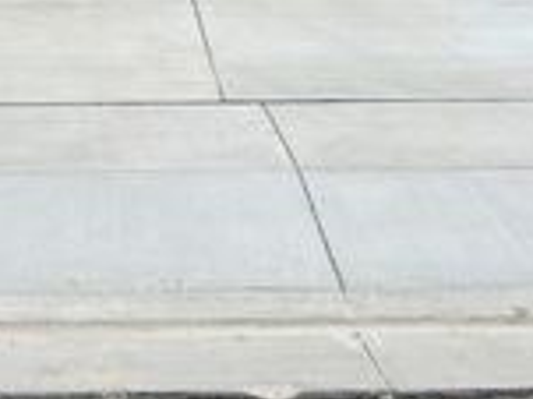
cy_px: -252
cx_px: 81
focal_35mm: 86
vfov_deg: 15.4
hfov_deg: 22.4
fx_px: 1323
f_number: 1.5
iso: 50
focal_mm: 5.7
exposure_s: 1/1838
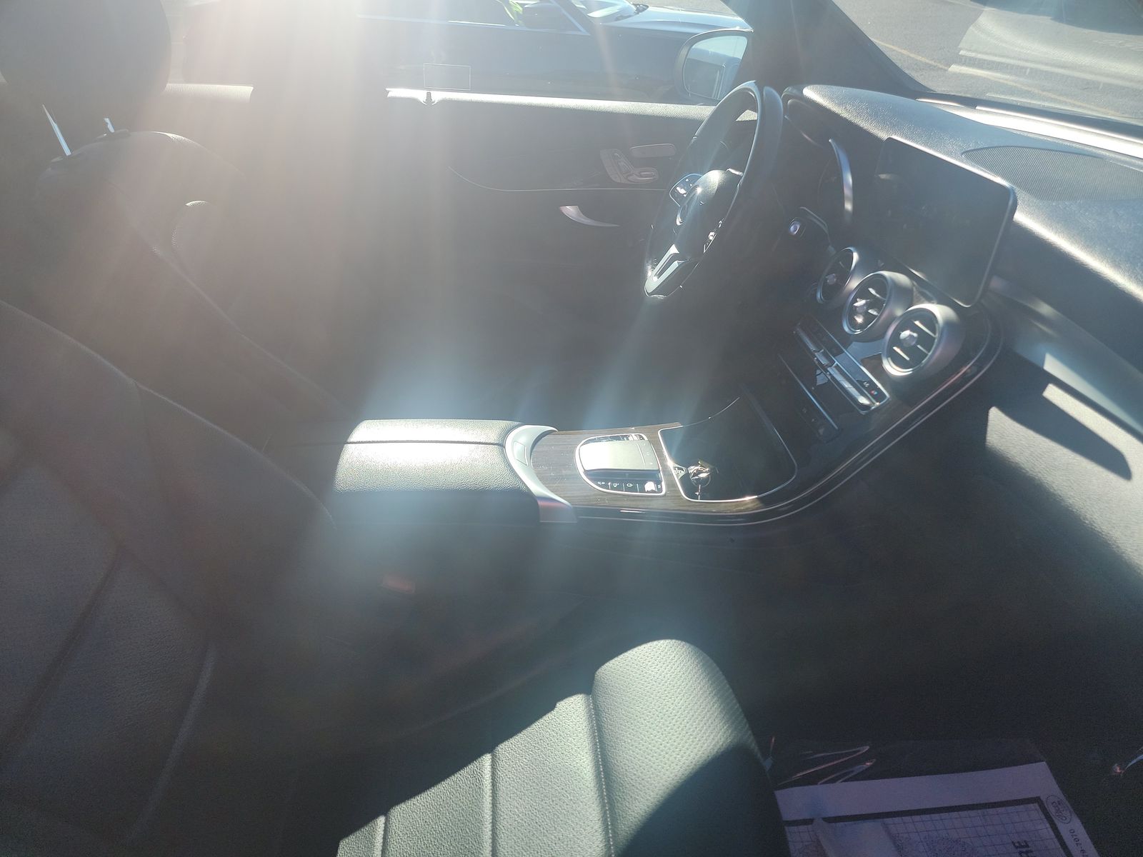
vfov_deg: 56.8
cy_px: 428
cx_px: 572
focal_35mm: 24
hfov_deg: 71.6
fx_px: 792
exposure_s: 1/314
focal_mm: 6.7
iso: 50
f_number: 1.8
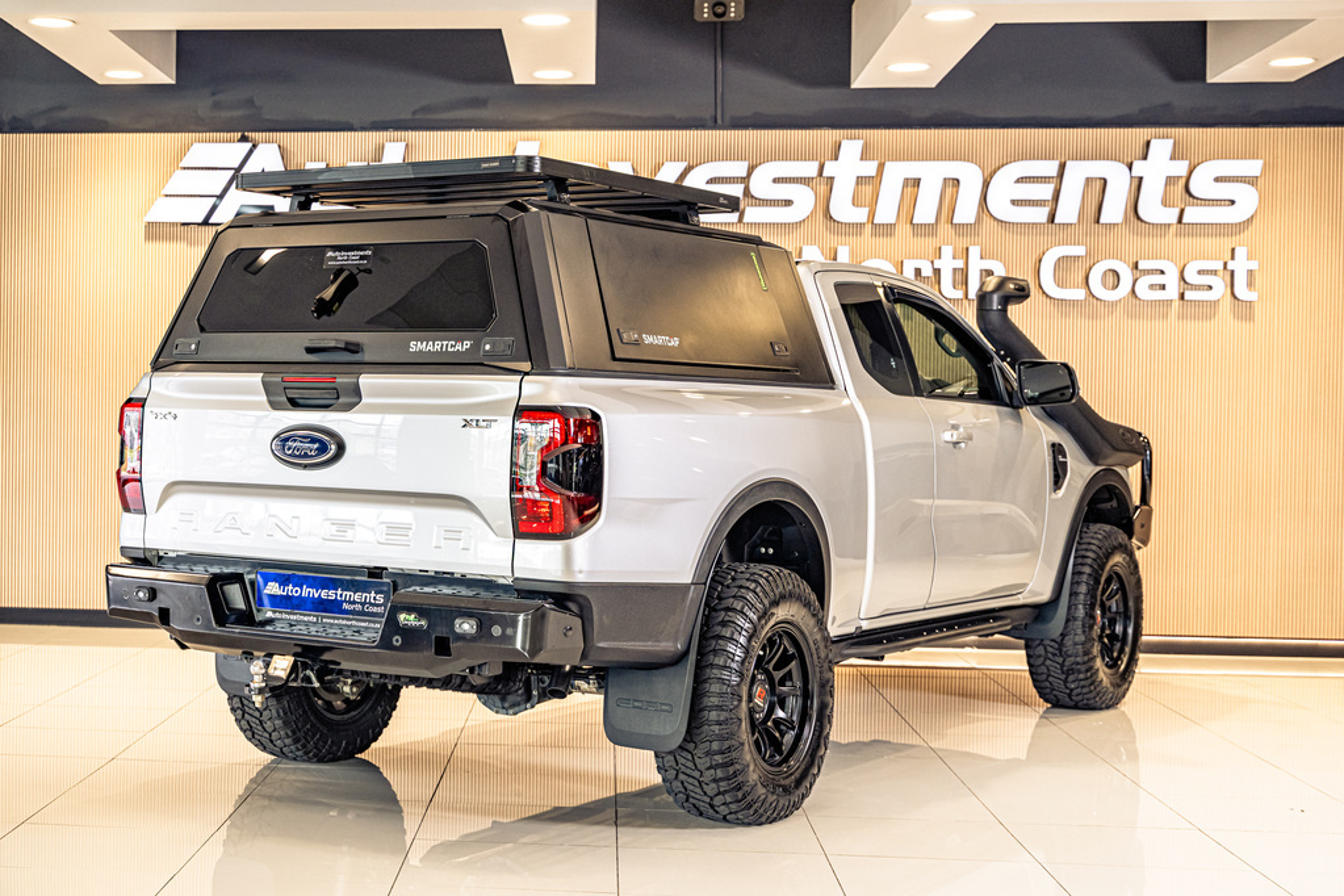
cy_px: 448
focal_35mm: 53
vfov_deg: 25.5
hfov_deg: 37.5
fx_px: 1979
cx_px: 672
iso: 640
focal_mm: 53
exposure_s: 1/125
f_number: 4
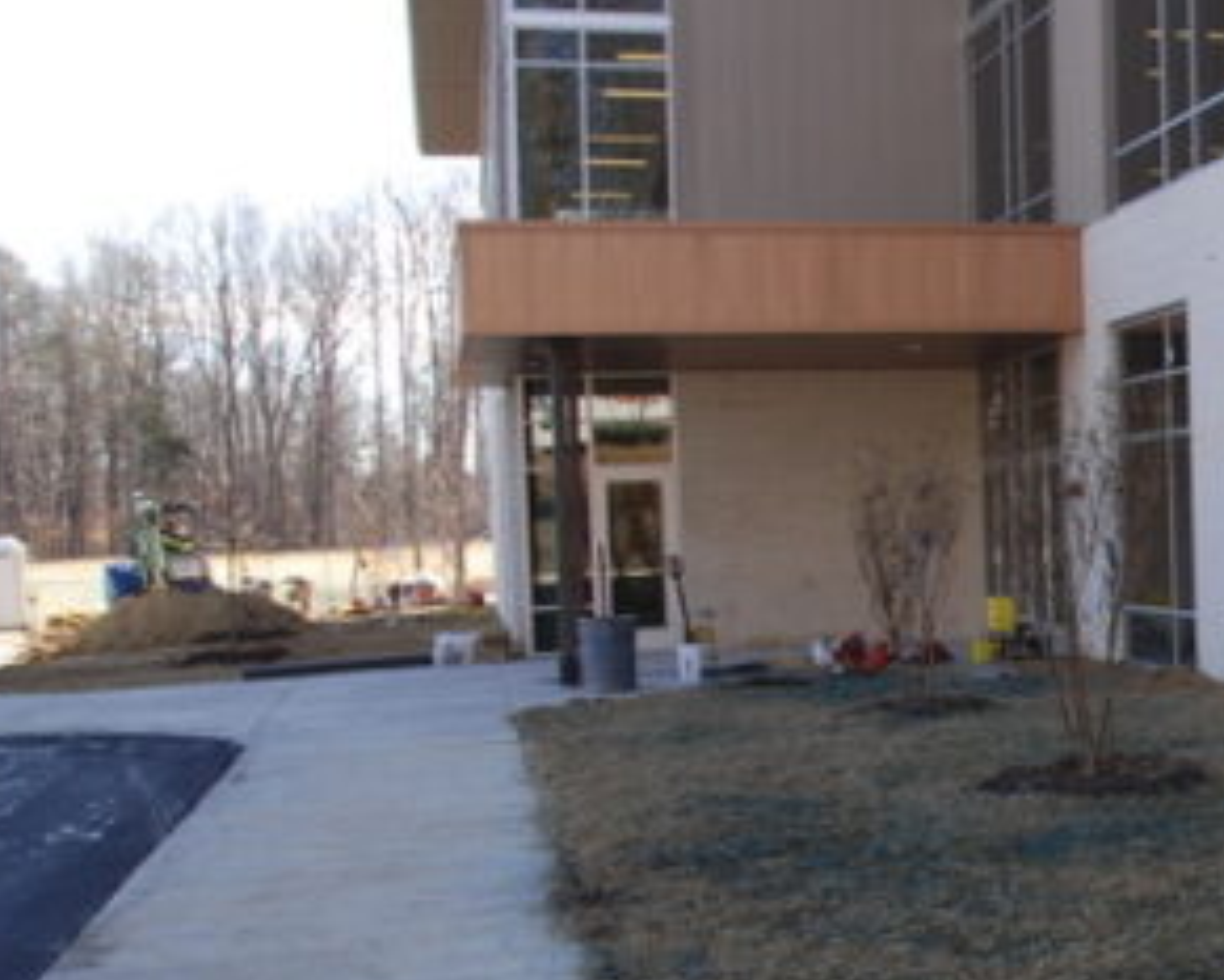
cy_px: 635
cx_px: 1560
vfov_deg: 22.7
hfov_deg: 24.8
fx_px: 2428
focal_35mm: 67
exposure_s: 1/100
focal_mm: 18
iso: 250
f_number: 9
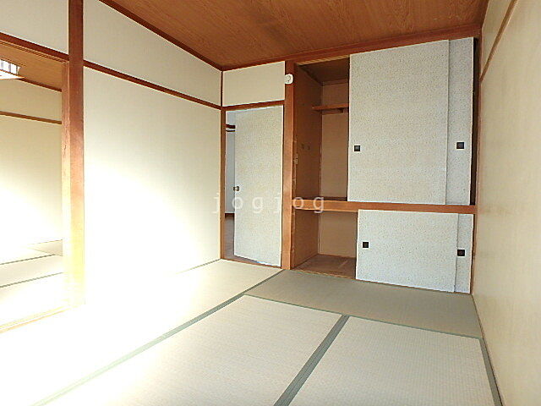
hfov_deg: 79.0
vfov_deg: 63.4
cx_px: 270
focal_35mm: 21
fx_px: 328
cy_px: 203
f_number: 3.5
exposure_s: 1/60
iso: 160
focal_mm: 3.7
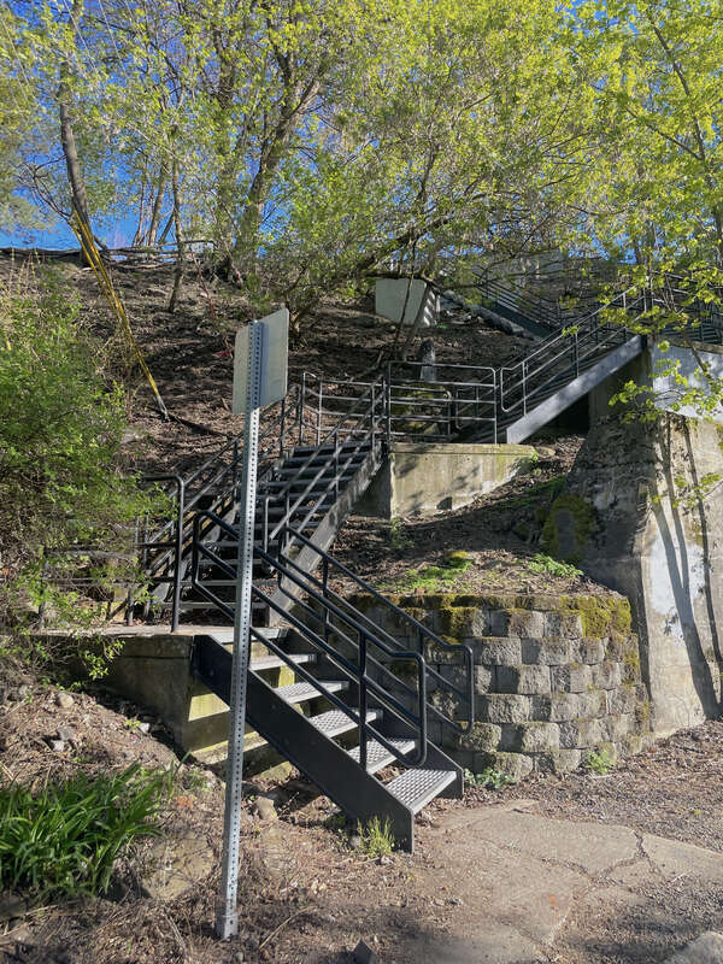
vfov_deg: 67.3
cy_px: 482
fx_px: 724
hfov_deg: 53.1
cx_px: 362
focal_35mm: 26
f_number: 1.6
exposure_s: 1/1261
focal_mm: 4.2
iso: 32
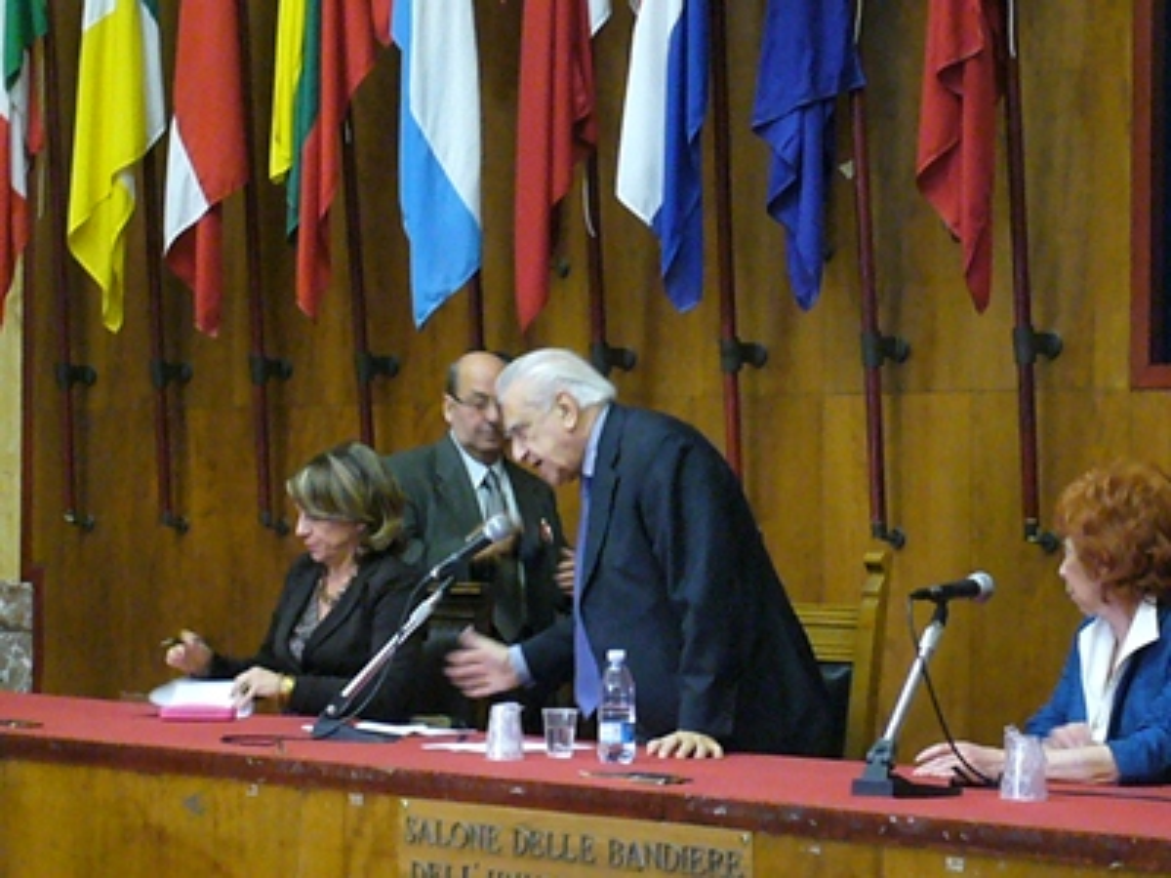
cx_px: 586
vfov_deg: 14.1
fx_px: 3552
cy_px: 439
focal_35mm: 105
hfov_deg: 18.7
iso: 1600
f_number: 5
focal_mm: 17.4
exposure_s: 1/13
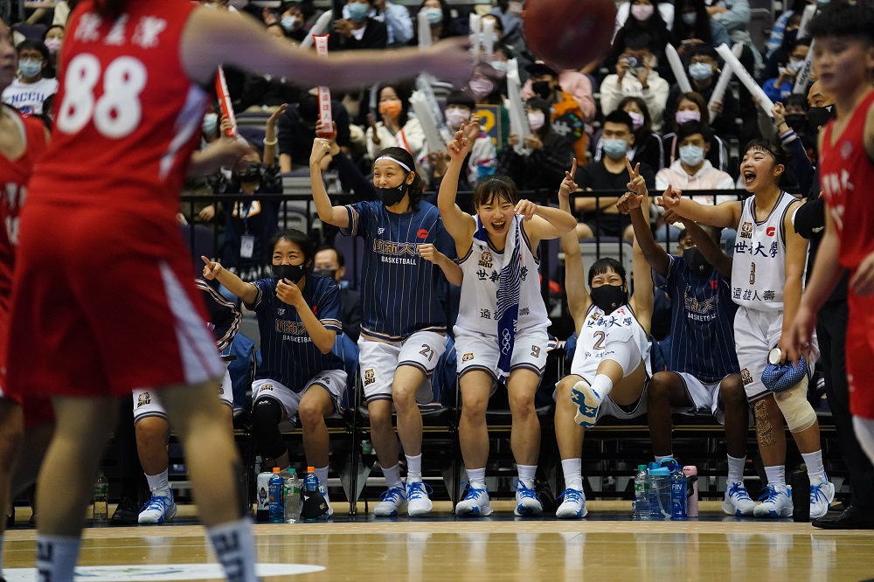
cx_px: 437
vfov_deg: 7.8
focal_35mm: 176
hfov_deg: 11.7
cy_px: 291
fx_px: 4271
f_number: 2.8
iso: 5000
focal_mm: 176
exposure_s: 1/1250
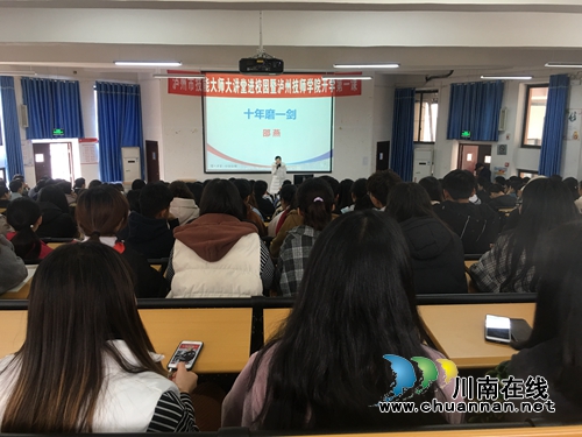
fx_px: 488
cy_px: 218
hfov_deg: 61.7
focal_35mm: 29
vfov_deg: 48.2
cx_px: 291
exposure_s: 1/17
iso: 50
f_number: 2.2
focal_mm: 4.15
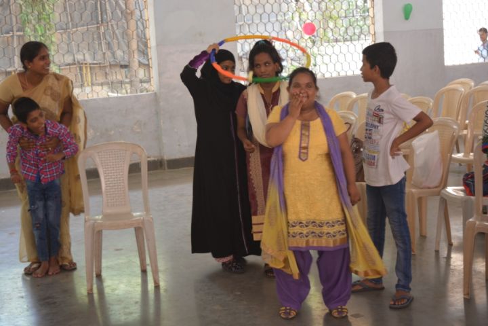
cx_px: 244
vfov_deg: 22.6
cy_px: 163
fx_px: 813
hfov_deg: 33.4
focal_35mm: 60
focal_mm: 40
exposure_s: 1/40
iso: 400
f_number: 4.8
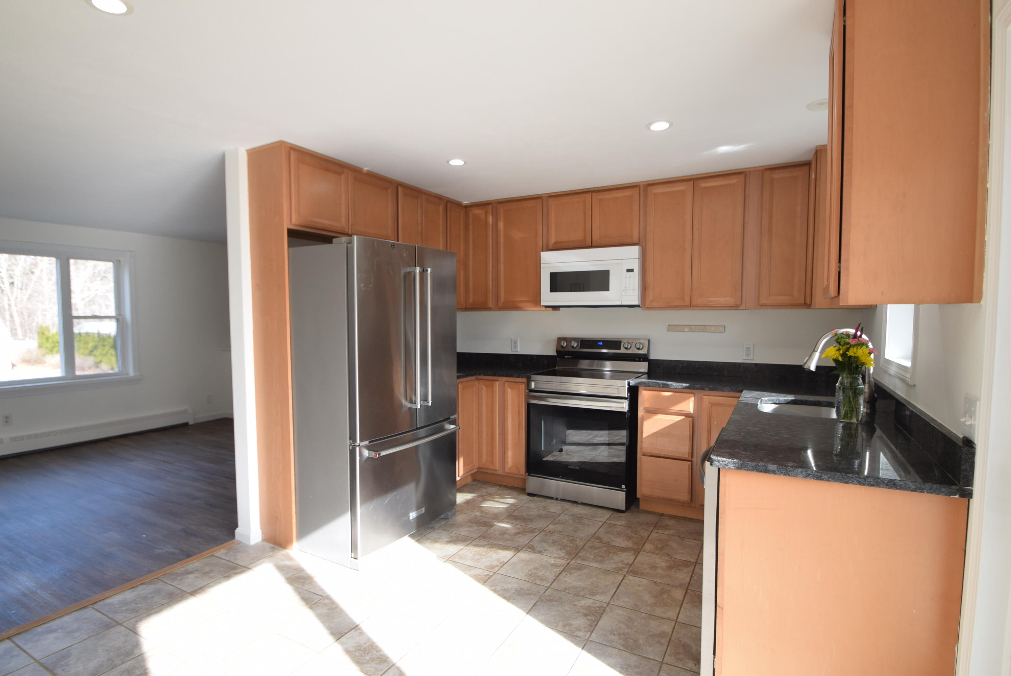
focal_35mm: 17
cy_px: 338
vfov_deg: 69.8
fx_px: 485
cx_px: 506
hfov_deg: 92.4
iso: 400
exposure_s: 1/160
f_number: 6.3
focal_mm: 11.5
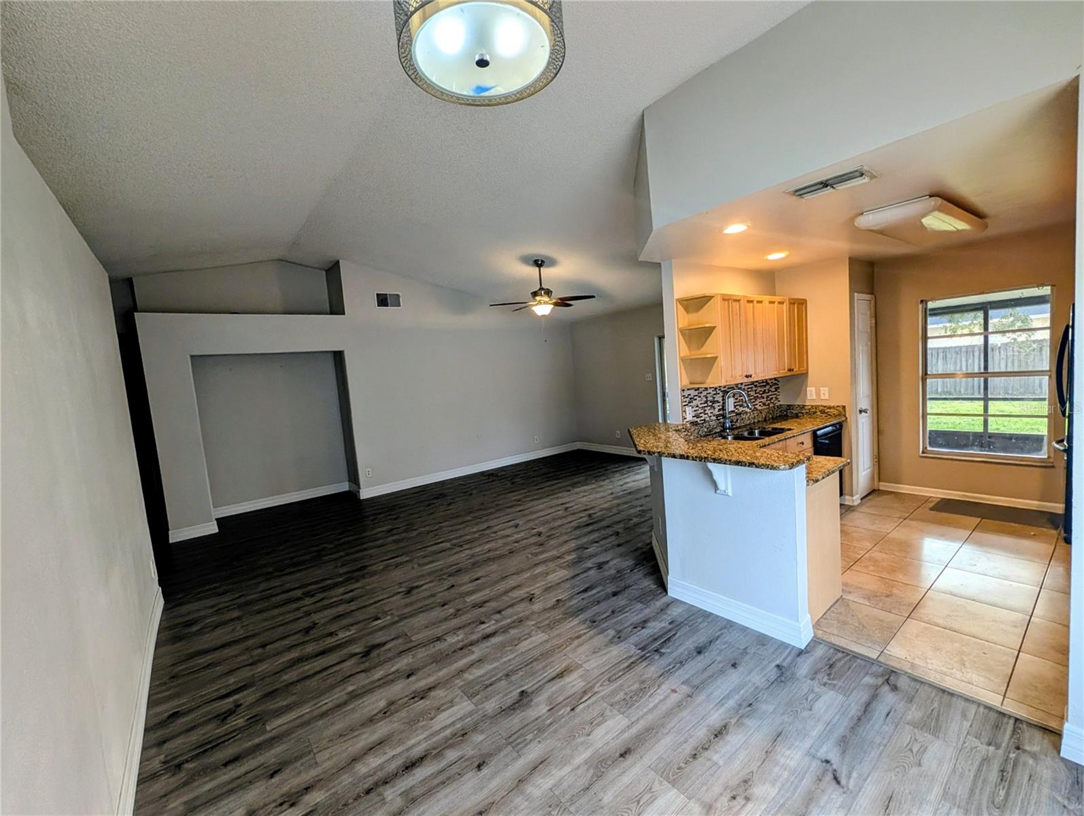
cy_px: 408
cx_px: 542
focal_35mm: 12
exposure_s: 1/180
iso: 113
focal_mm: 2.02
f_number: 1.7
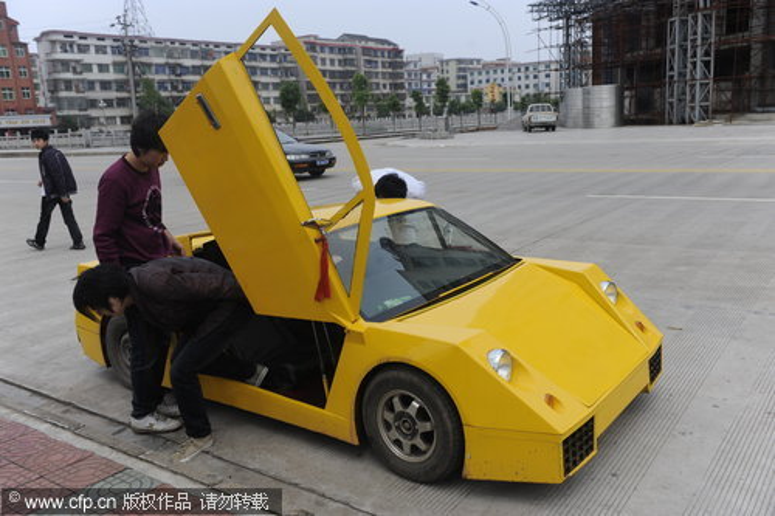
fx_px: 689
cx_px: 388
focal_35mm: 32
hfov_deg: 58.7
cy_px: 258
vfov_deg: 41.1
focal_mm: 32
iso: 200
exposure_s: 1/1000
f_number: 4.5
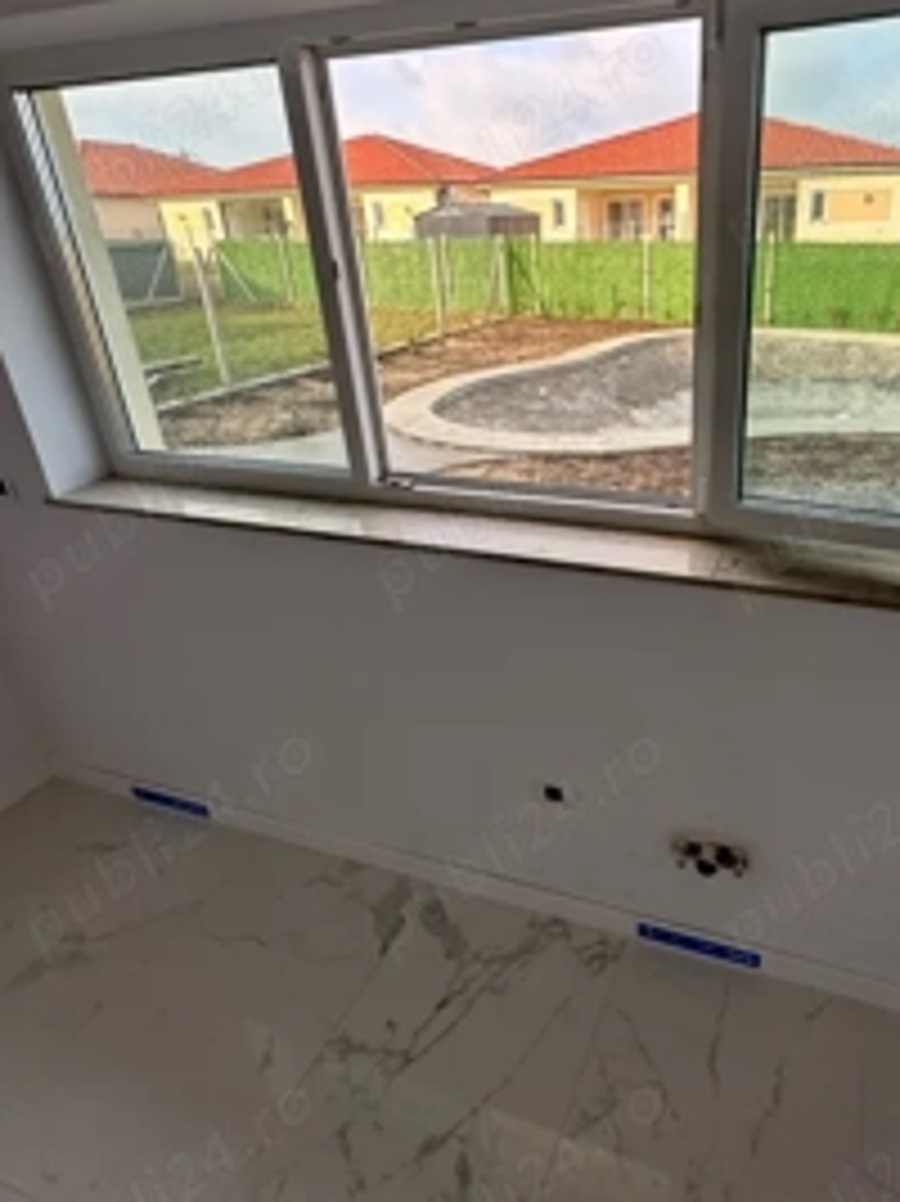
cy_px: 545
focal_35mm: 21
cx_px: 608
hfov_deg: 61.7
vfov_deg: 78.8
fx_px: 729
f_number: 2.2
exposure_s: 1/225
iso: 40
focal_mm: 2.22
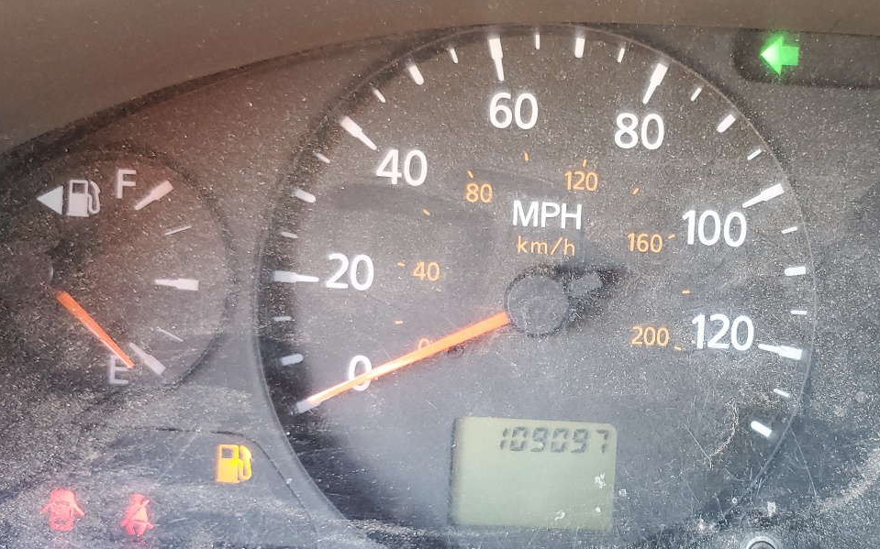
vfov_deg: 28.0
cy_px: 306
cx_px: 694
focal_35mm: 46
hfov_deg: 41.8
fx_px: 1103
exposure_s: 1/60.2
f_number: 1.5
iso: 120
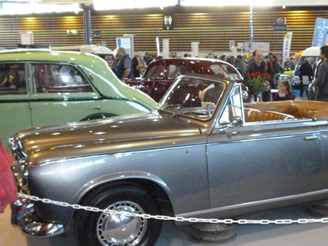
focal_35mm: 48
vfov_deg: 30.2
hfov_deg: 38.7
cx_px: 242
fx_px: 455
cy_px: 137
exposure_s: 1/60
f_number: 3.3
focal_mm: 5.7
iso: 1000
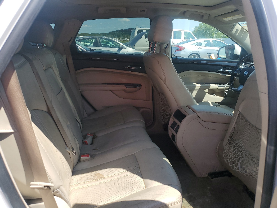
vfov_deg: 53.1
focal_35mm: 26
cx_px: 138
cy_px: 104
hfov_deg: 67.3
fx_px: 208
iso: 50
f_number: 1.5
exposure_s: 1/1250
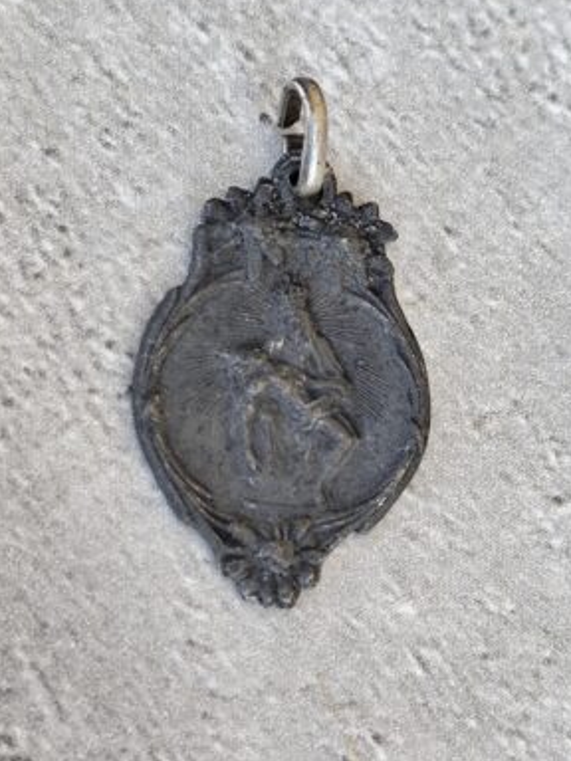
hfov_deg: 15.2
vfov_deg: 20.2
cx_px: 289
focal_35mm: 97
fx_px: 2133
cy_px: 371
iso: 125
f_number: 1.65
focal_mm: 6.19
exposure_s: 1/100
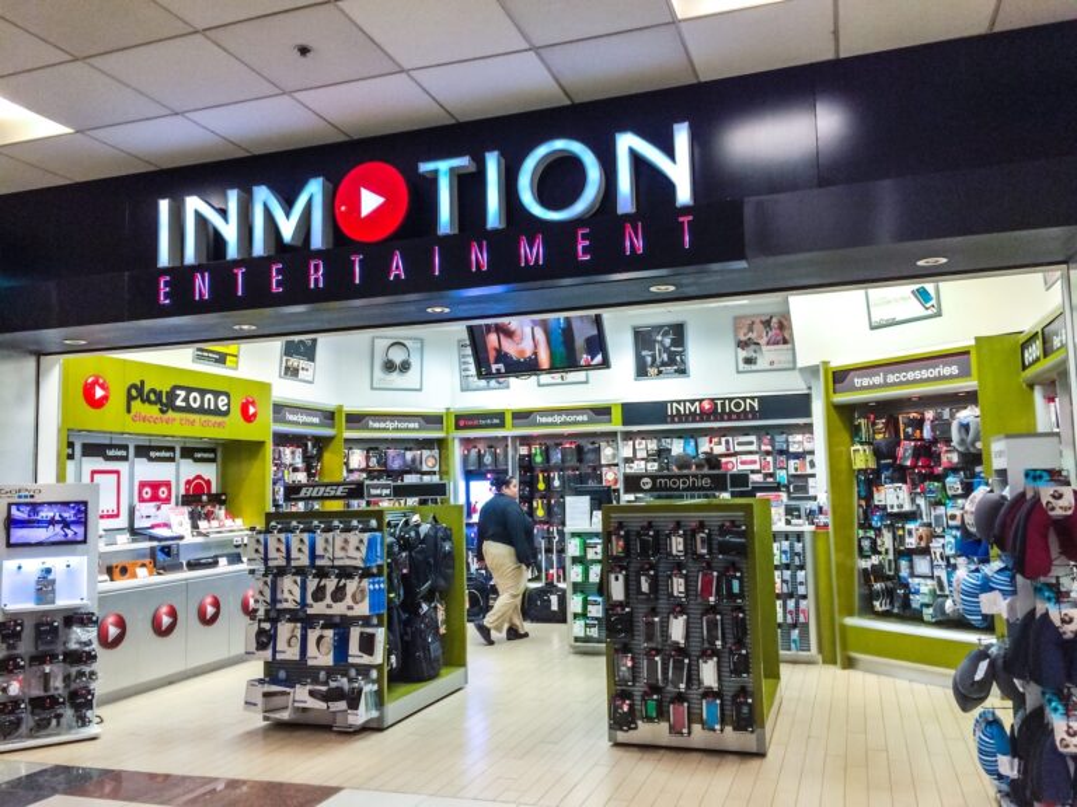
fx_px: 902
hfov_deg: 61.7
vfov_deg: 48.2
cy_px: 404
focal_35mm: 29
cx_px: 538
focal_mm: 4.15
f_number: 2.2
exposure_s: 1/30
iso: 64
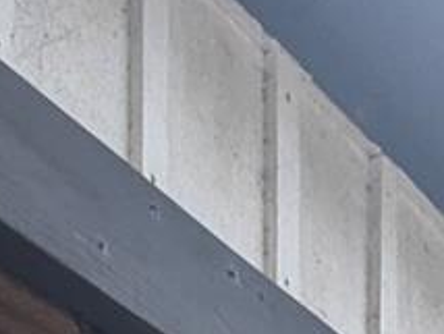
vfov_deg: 9.4
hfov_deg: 20.2
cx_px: 174
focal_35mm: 97
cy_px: 1168
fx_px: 1246
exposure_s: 1/83.9
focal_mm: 1.95
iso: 103
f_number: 2.2
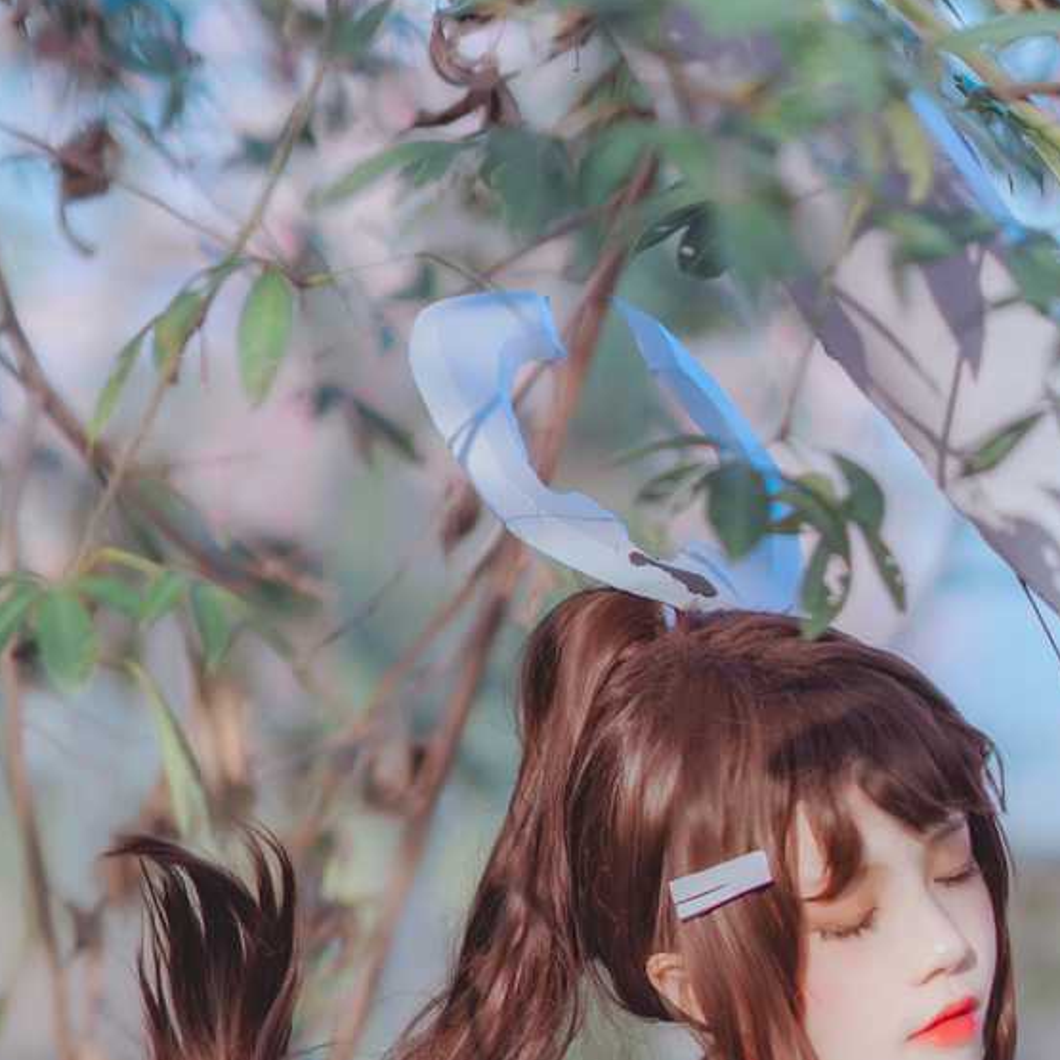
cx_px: 796
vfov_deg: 7.3
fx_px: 8107
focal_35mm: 234
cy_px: 1708
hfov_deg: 7.5
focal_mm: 85
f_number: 1.4
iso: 125
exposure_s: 1/2500
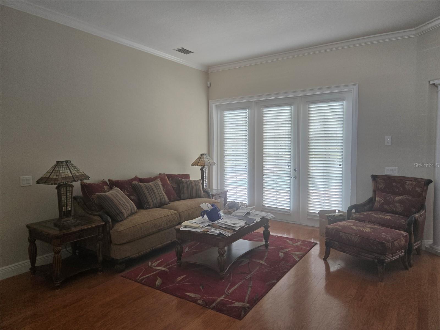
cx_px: 220
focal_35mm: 23
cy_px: 165
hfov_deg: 73.9
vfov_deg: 58.9
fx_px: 292
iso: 200
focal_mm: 5.4
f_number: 1.8
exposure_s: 1/180
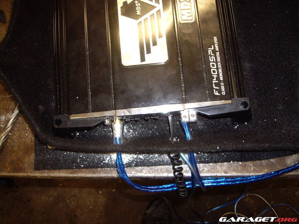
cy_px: 112
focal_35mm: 38
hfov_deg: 49.0
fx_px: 328
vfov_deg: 37.7
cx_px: 150
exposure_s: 1/40
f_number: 2.7
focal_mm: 6.2
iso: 200
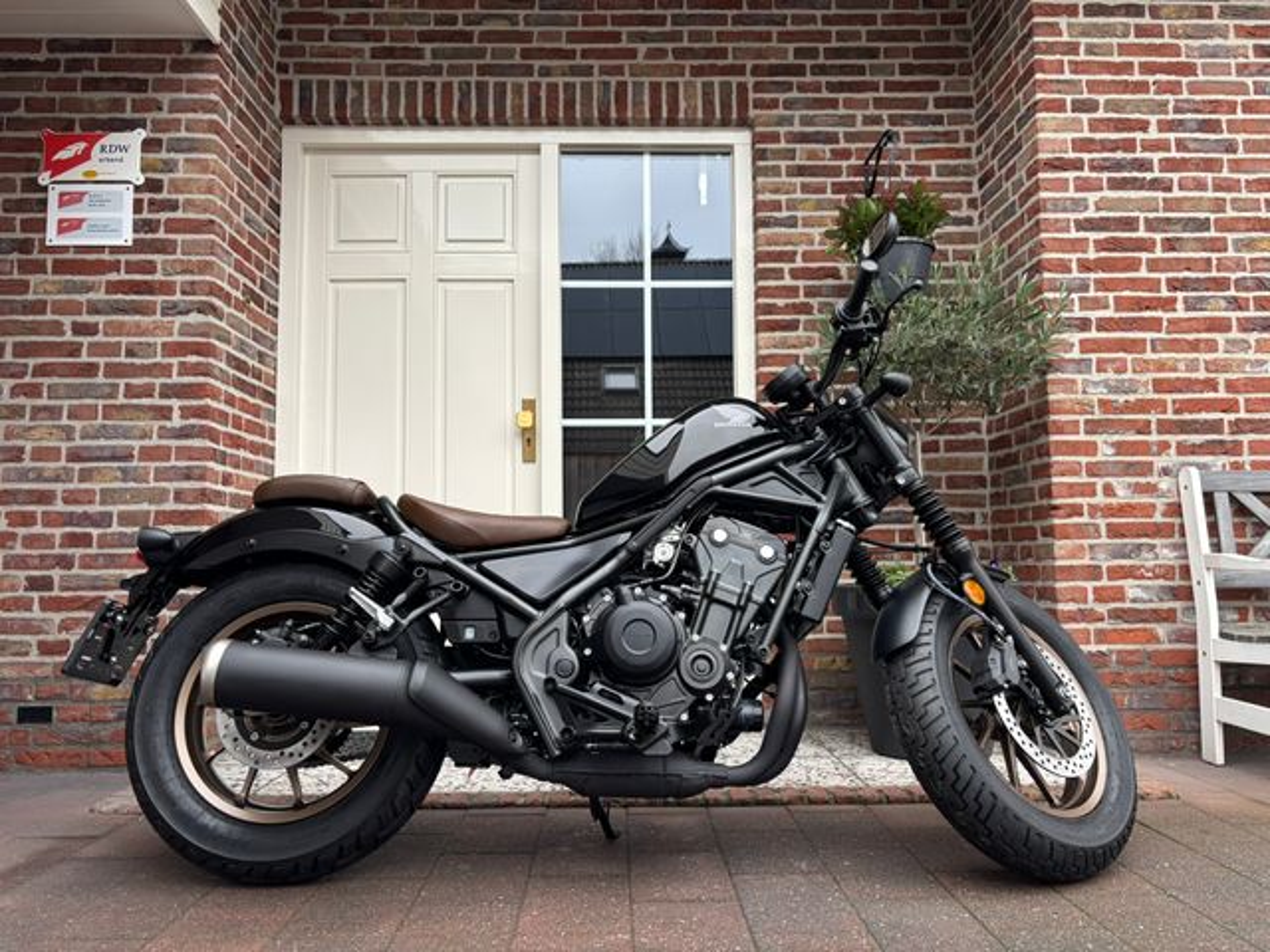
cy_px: 476
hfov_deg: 67.3
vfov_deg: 53.1
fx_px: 954
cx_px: 635
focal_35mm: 26
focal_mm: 5.96
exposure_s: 1/110
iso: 125
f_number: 1.6
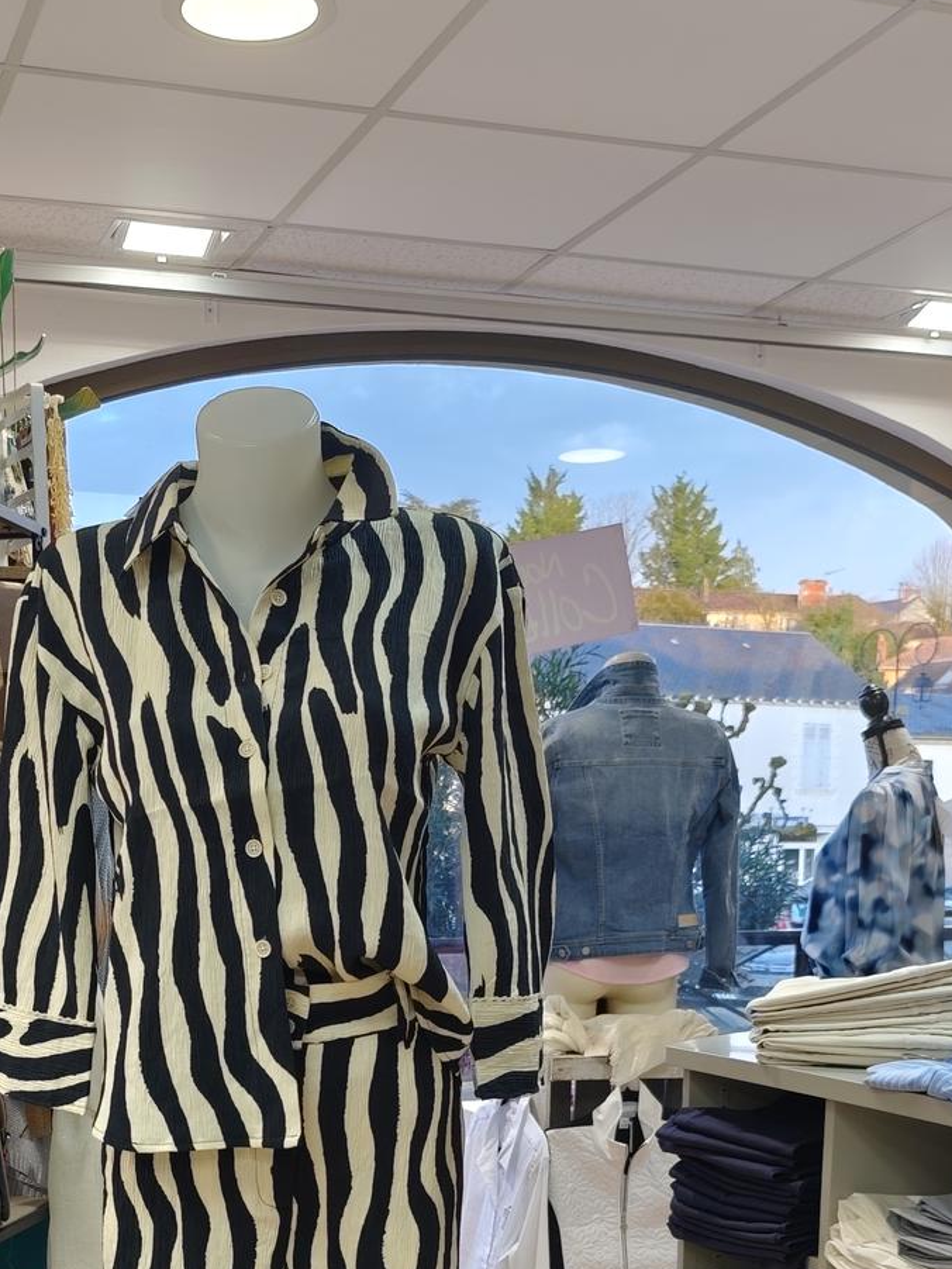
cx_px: 313
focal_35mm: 49
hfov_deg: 29.5
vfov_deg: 36.0
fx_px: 1796
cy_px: 1194
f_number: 1.65
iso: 500
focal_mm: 6.19
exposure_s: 1/100
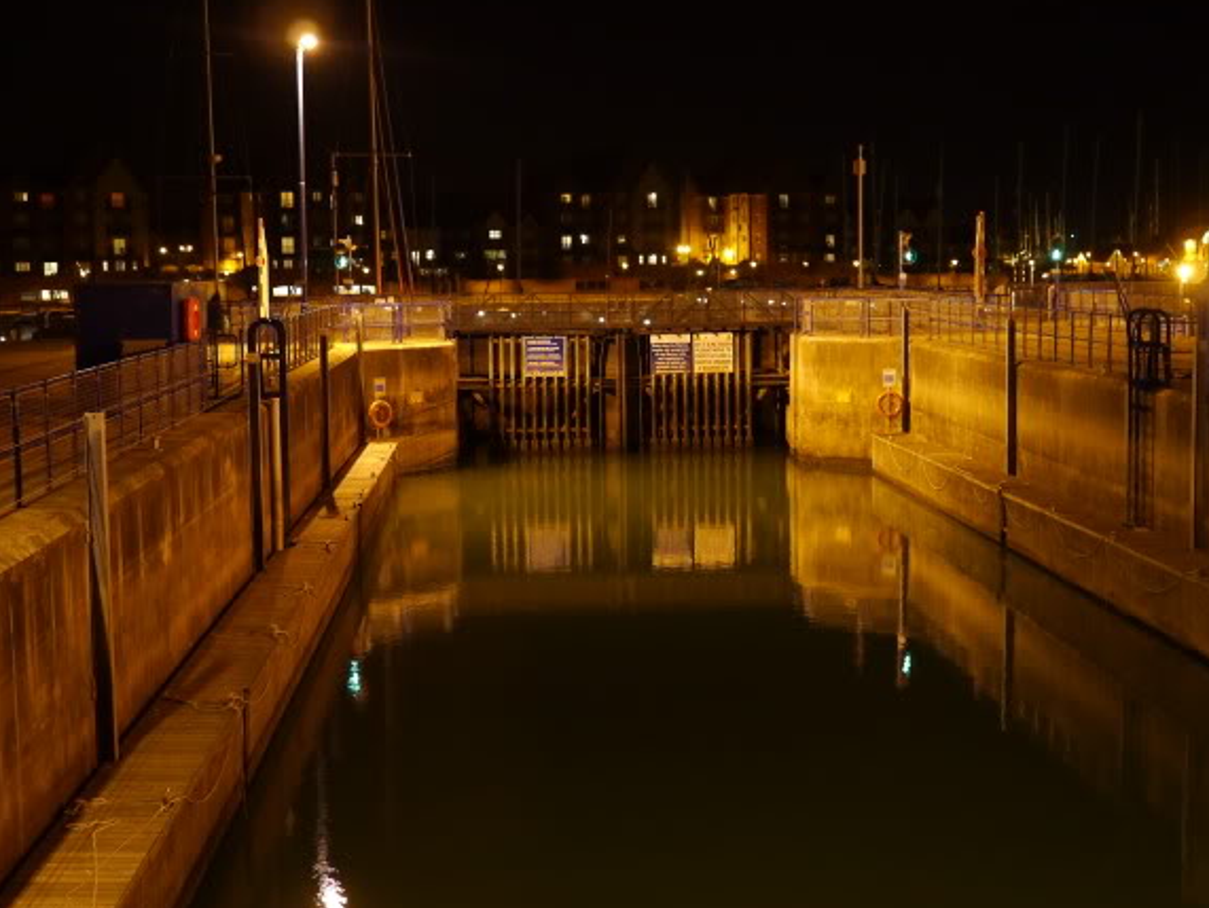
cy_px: 472
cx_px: 638
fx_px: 1957
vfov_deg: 26.1
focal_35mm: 56
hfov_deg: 34.3
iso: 800
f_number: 1.8
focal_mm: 20
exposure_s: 1/10
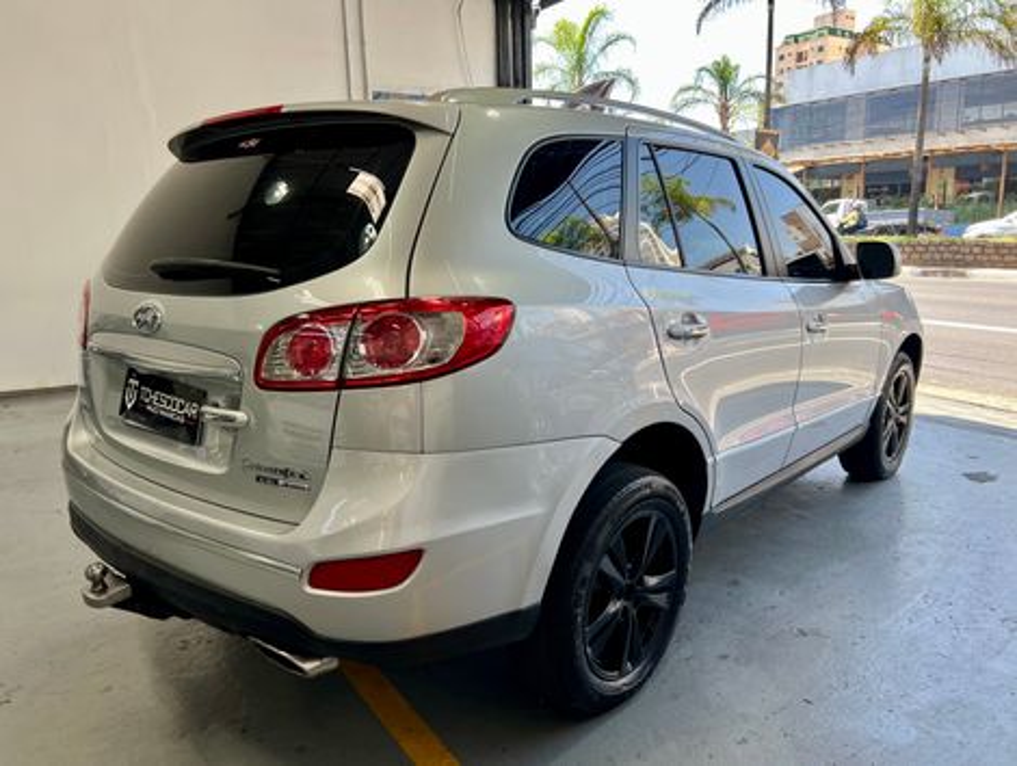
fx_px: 765
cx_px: 508
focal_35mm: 26
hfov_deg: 67.2
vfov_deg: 53.2
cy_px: 383
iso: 40
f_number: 1.5
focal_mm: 5.7
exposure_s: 1/284
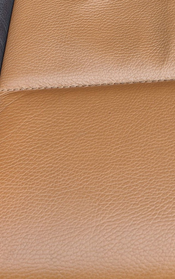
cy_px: -72
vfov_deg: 23.7
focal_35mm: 78
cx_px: 181
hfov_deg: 16.4
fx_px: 595
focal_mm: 5.54
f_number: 1.8
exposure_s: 1/180
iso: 50
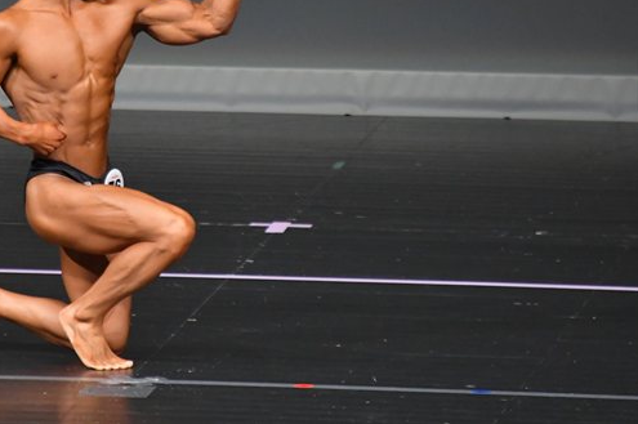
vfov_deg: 1.9
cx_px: 145
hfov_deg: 2.9
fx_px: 12482
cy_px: 93
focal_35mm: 705
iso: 4000
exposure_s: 1/400
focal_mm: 300
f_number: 5.6
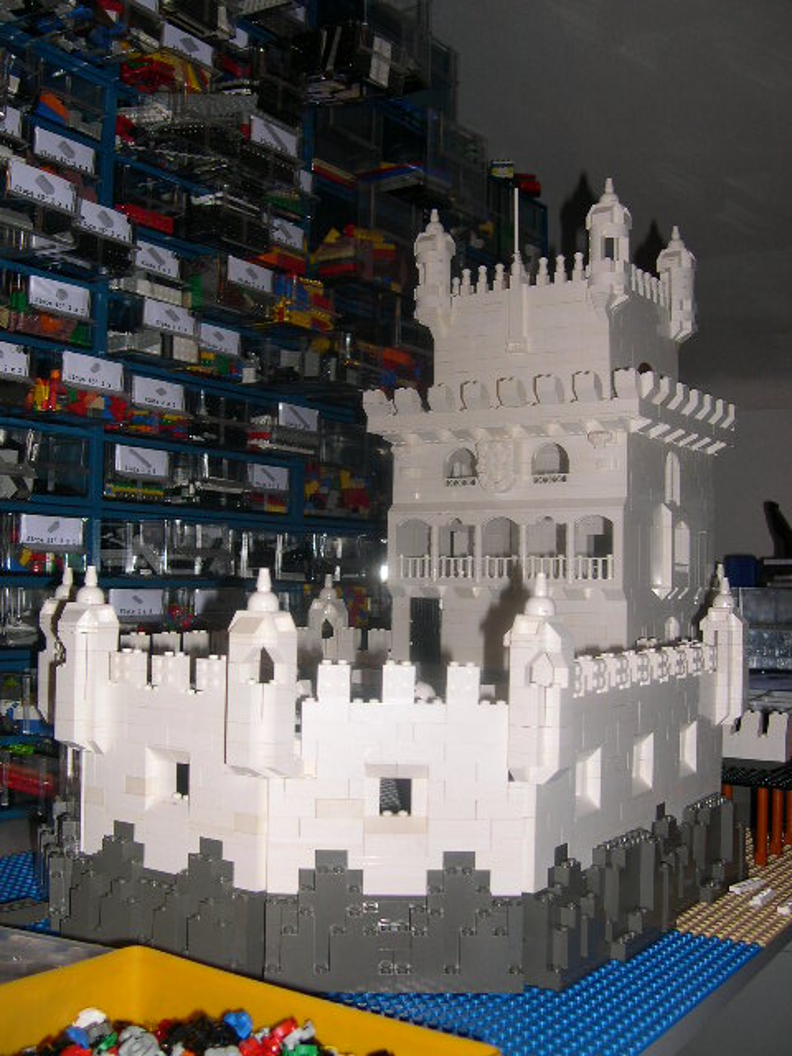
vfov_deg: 49.0
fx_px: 1159
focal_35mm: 38
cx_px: 396
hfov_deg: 37.7
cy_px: 528
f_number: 2.8
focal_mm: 8
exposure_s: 1/60
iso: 100
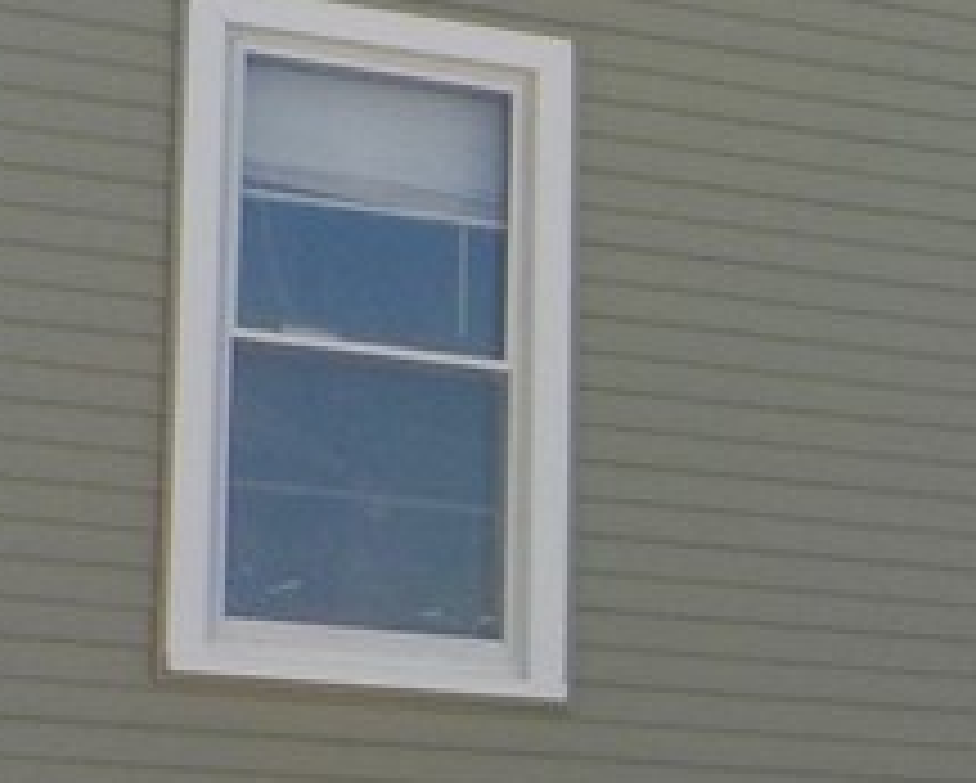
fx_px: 3990
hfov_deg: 13.3
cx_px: 1408
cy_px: 693
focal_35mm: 138
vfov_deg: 11.1
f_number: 3.3
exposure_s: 1/800
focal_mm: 4.1
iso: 125
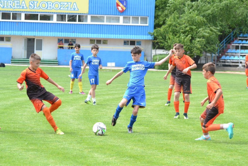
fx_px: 827
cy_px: 83
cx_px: 124
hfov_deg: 17.1
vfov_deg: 11.4
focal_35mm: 120
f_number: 5.6
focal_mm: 80
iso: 320
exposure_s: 1/500
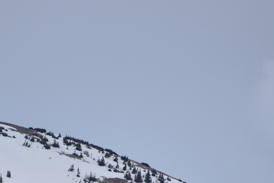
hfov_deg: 2.4
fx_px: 6595
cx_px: 89
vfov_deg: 1.6
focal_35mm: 866
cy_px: 262
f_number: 5.6
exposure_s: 1/640
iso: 100
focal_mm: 300
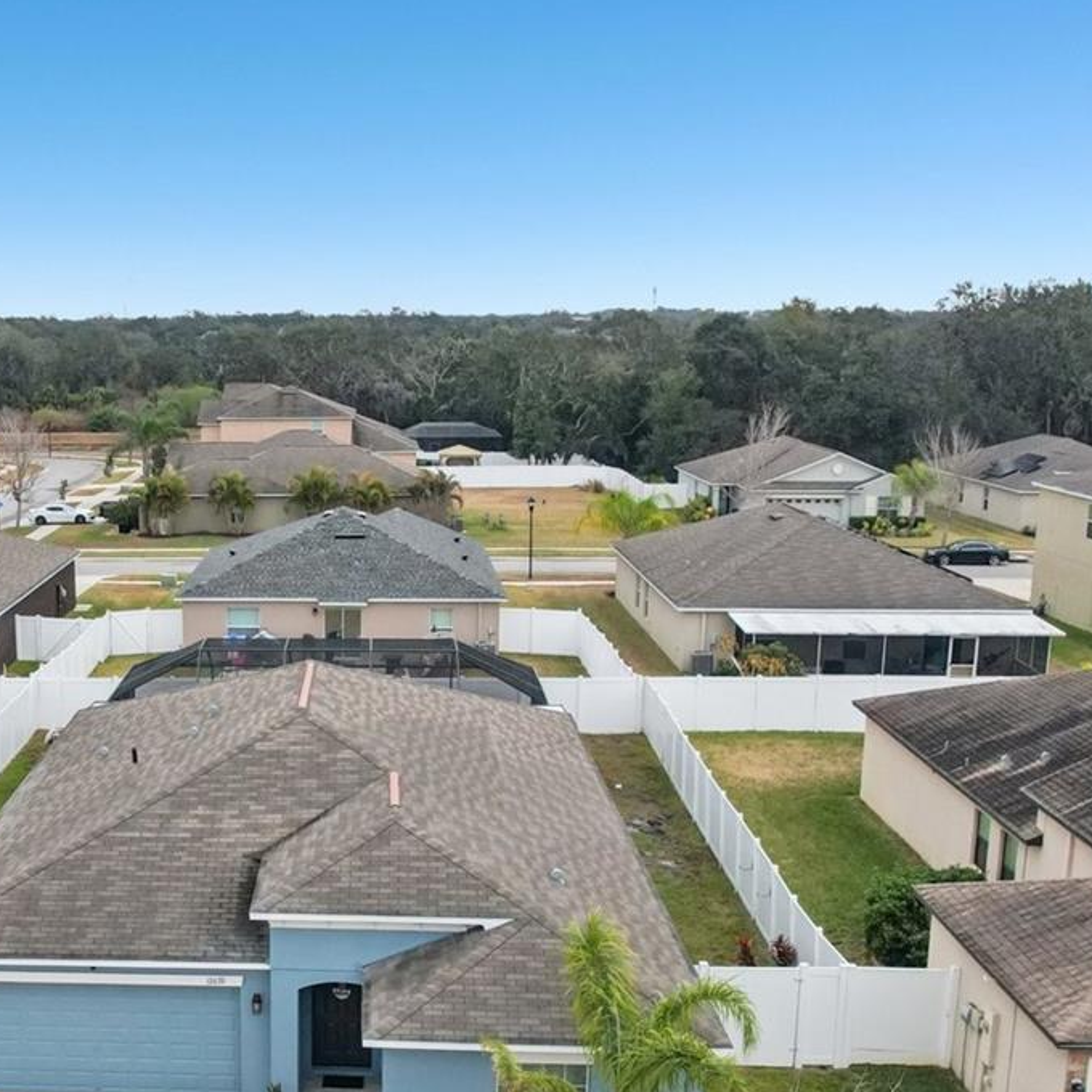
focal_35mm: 44
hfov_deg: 37.1
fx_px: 1570
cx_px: 234
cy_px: 718
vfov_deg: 38.0
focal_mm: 8.4
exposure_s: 1/500
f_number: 2.8
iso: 400
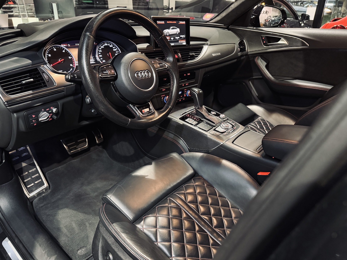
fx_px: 241
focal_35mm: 24
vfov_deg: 56.8
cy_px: 130
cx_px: 174
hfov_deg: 71.6
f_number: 1.78
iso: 1000
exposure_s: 1/35
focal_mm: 6.76
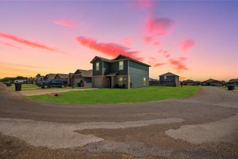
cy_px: 80
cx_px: 119
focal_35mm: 14
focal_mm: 14
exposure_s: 1/640
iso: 100
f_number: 4
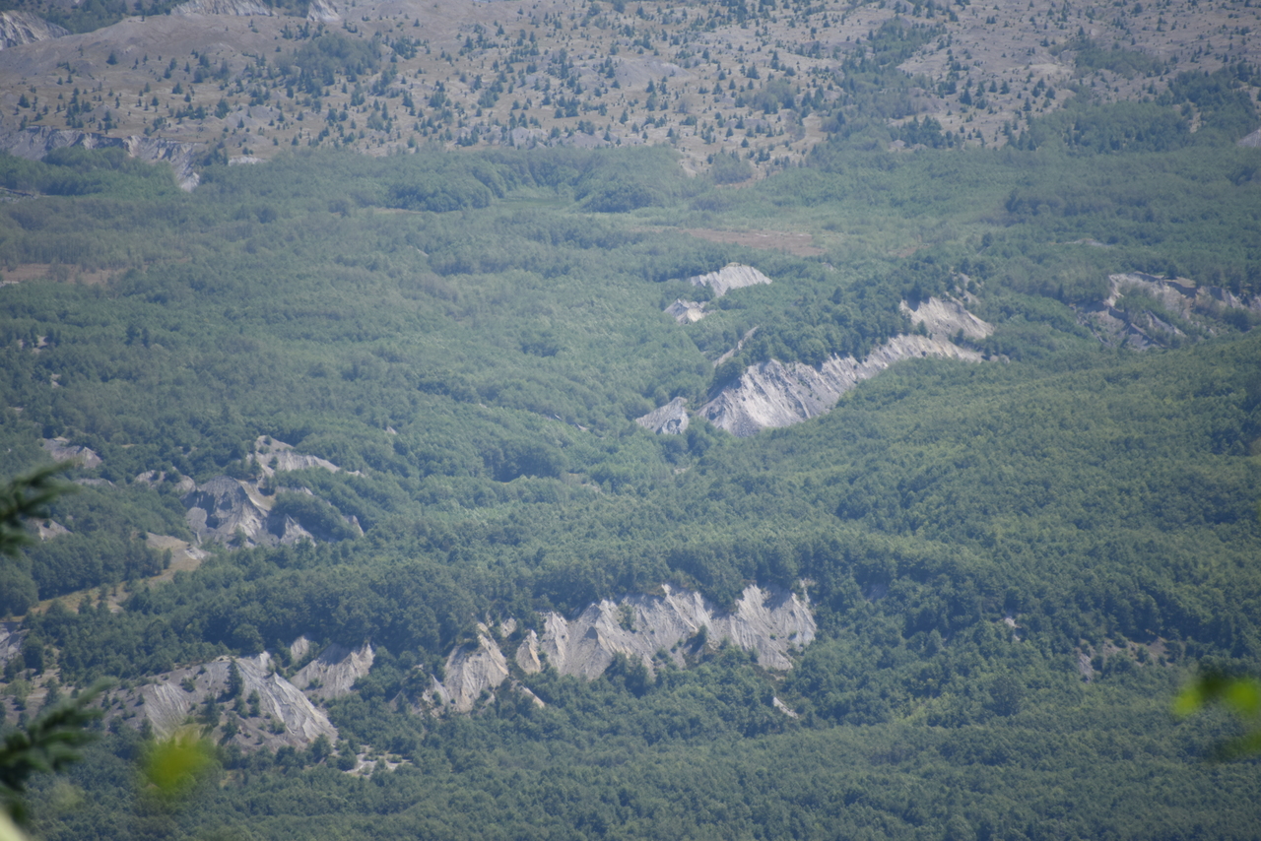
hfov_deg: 6.9
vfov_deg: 4.6
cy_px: 420
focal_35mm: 300
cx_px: 630
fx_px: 10510
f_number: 5.6
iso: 180
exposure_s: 1/640
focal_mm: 300
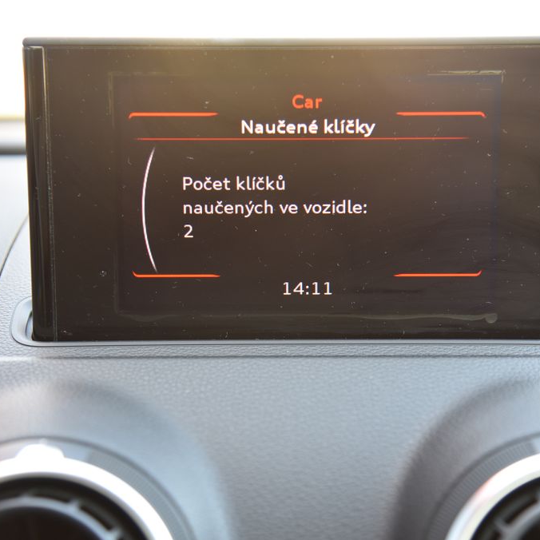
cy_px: 268
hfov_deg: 20.4
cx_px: 296
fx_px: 1500
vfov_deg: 20.4
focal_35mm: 85
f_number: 4
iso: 500
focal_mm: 66
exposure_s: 1/30
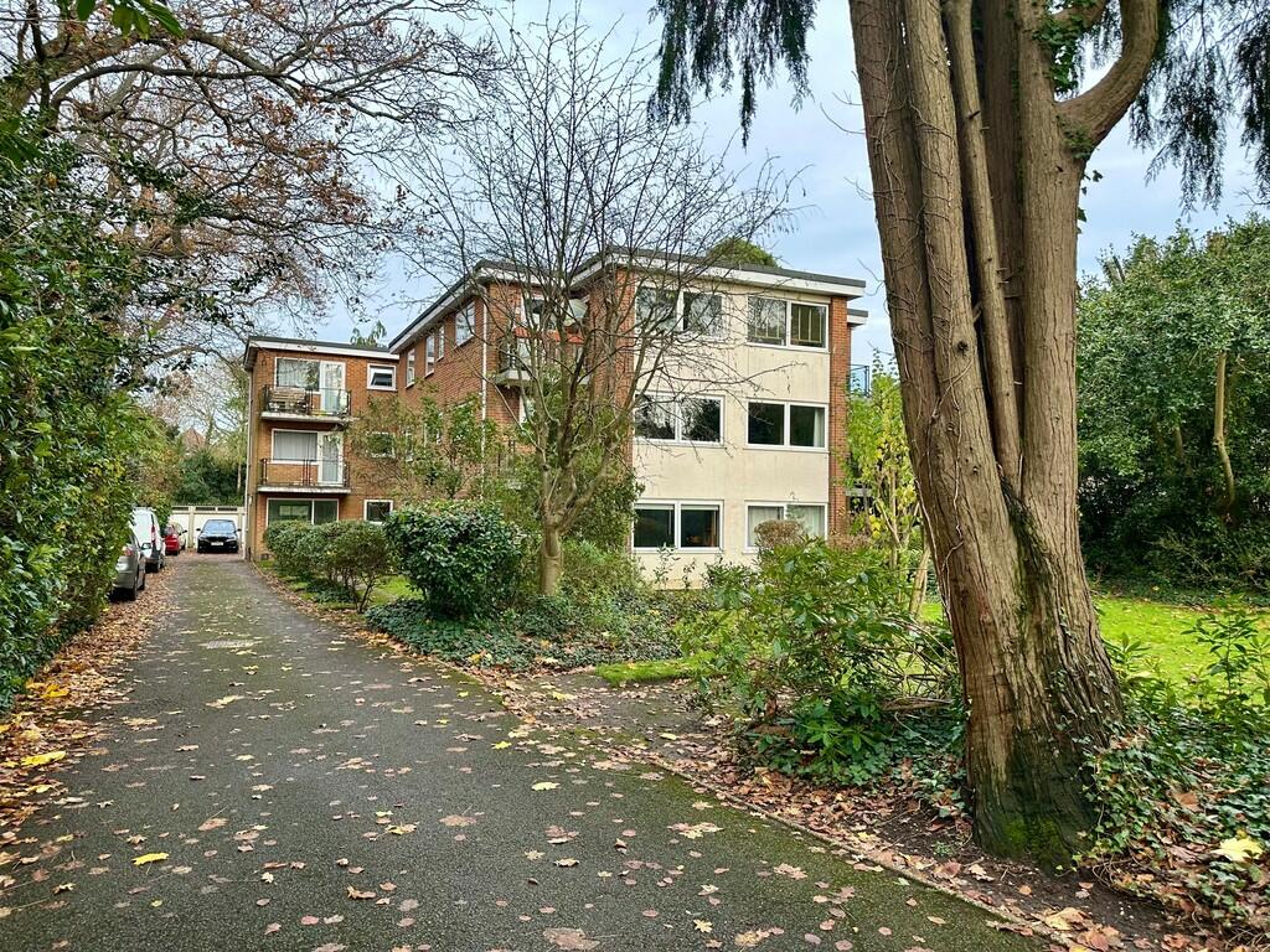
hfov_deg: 71.6
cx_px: 635
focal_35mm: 24
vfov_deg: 56.8
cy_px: 476
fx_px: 881
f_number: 1.78
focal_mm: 6.86
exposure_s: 1/729
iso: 80
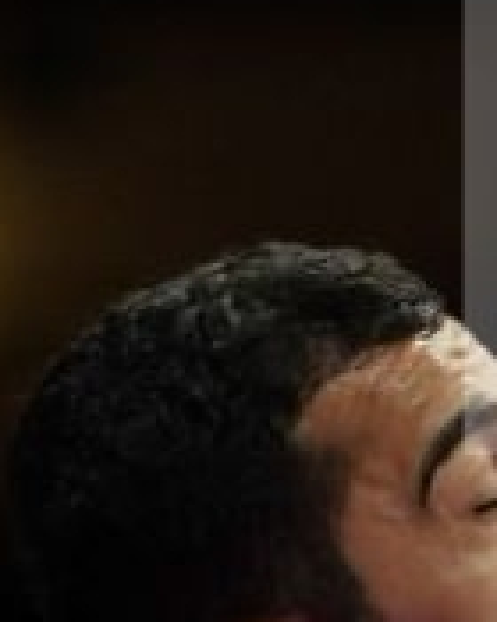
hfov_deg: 0.9
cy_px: 1390
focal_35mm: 1809
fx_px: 33261
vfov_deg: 1.1
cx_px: 795
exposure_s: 1/1000
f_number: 2.8
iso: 1250
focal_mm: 187
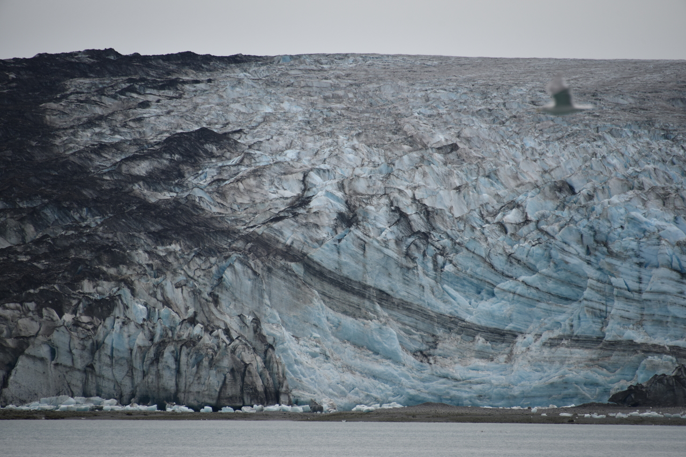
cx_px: 343
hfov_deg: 6.9
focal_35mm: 300
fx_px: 5718
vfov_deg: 4.6
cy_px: 228
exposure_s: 1/640
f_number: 5.6
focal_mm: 300
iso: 220
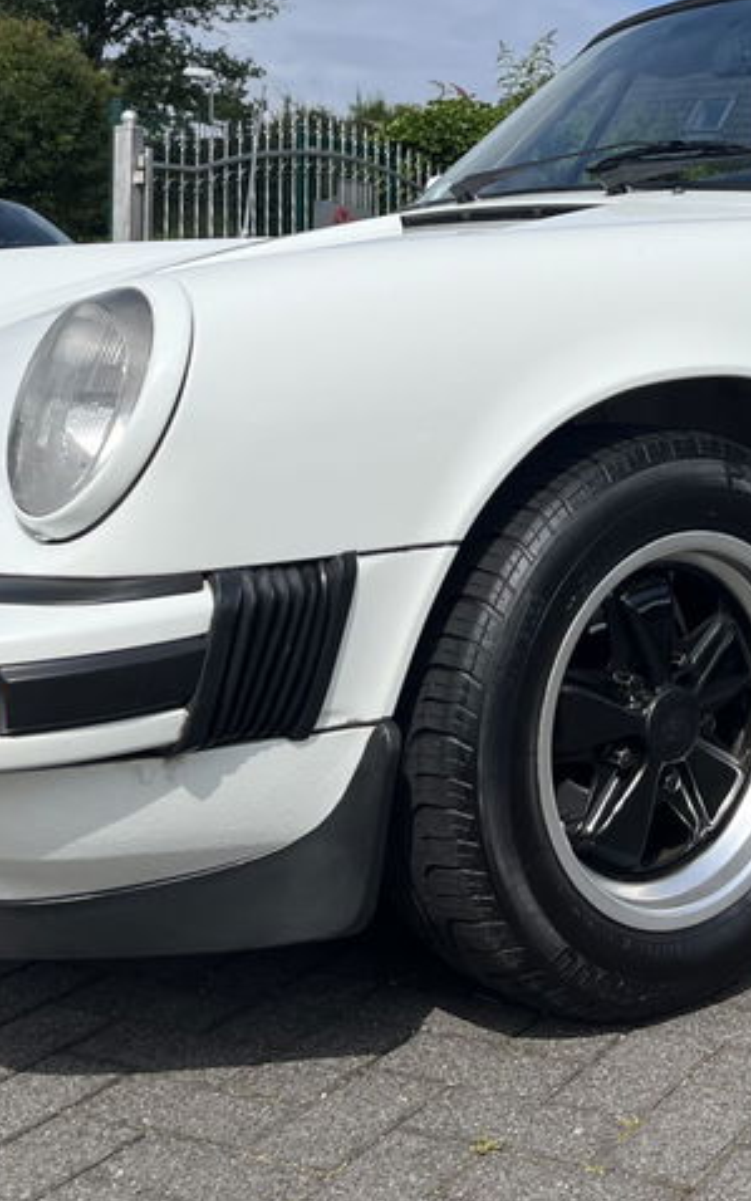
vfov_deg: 33.6
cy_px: 261
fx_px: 1931
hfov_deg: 21.7
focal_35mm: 59
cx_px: 618
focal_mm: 5.1
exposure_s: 1/6897
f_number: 1.6
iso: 50
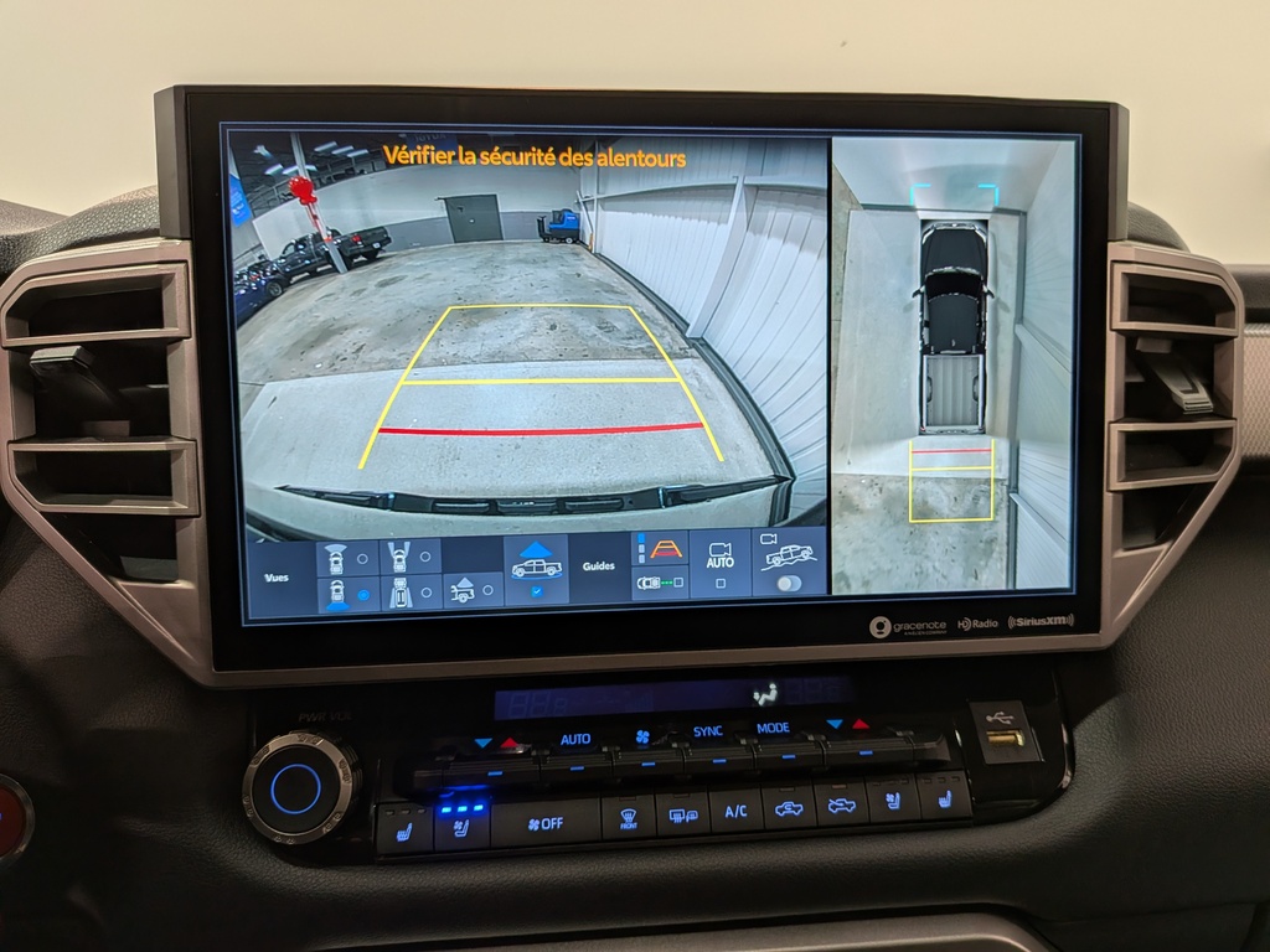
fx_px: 881
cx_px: 635
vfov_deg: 56.8
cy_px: 476
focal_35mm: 24
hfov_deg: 71.6
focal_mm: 4.53
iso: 31
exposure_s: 1/110
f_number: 1.7
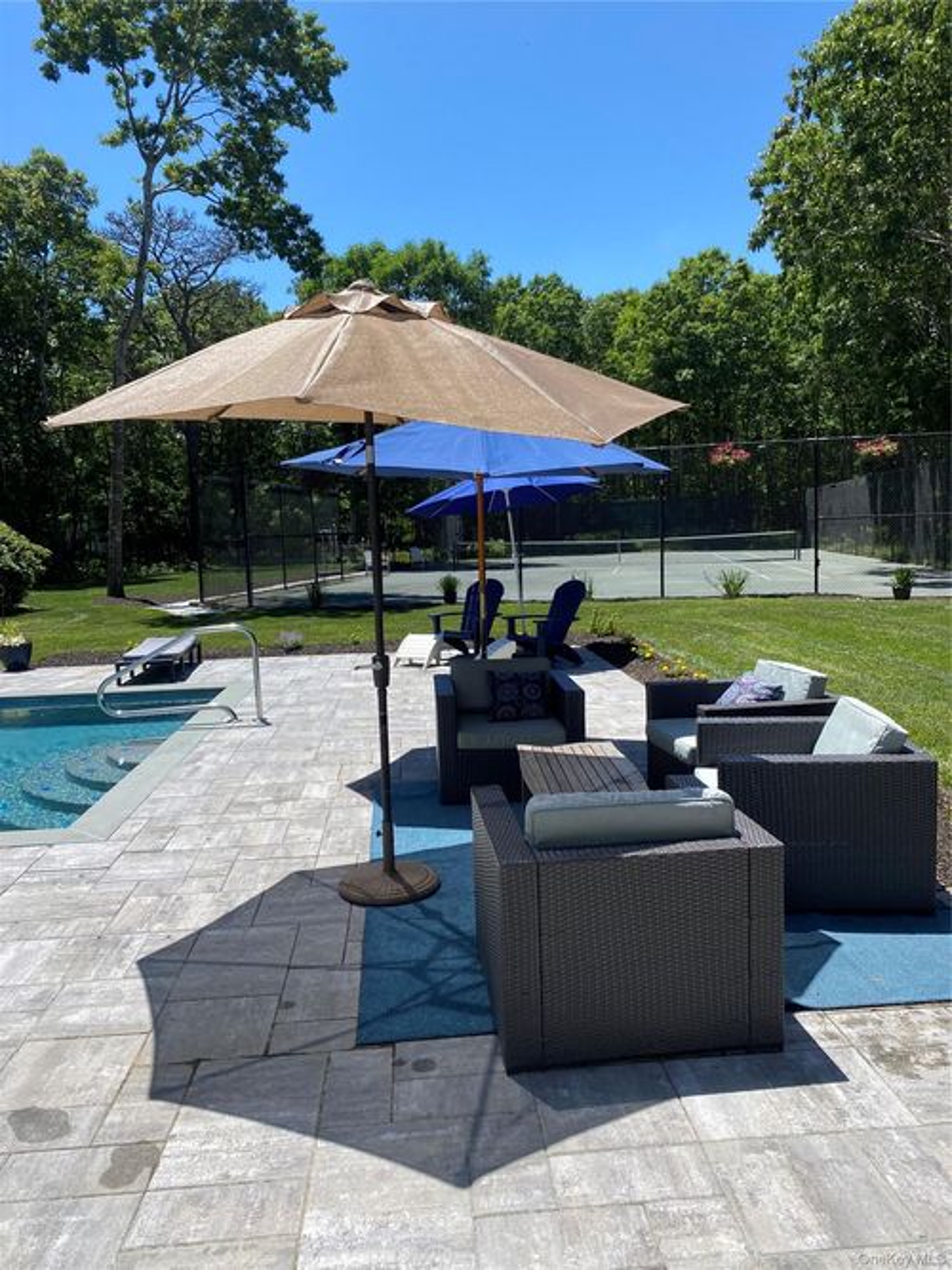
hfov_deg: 53.0
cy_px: 635
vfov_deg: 67.3
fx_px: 954
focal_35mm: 26
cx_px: 476
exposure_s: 1/2268
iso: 32
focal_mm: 4.25
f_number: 1.8
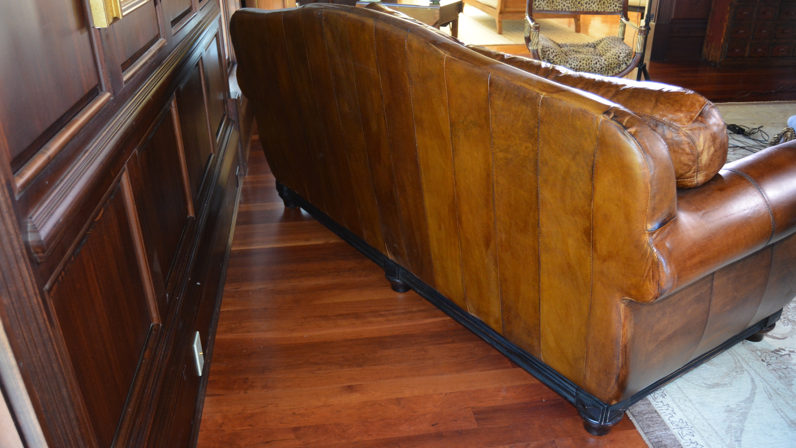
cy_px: 239
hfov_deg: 66.1
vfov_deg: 40.2
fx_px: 612
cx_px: 394
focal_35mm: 29
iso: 1600
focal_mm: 18
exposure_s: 1/60
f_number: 3.5
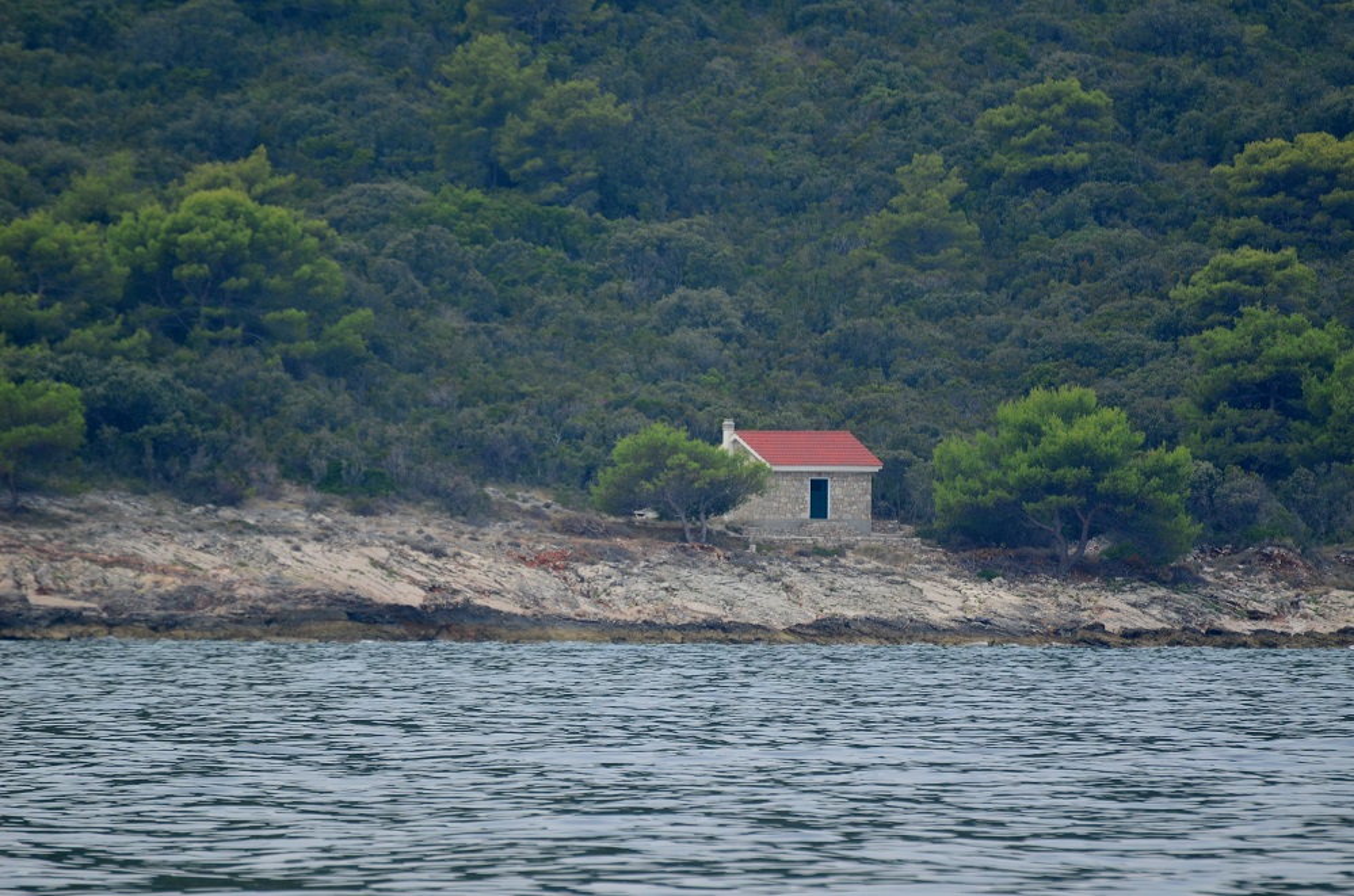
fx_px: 16885
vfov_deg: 3.0
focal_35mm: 450
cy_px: 448
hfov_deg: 4.6
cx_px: 677
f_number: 5.6
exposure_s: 1/800
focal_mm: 300
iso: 400
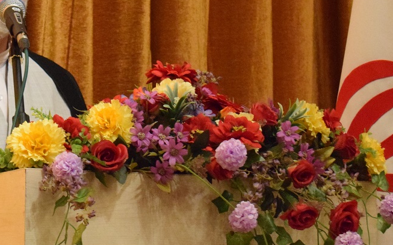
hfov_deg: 16.1
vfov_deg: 10.1
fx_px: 1390
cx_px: 132
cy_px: 49
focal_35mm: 130
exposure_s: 1/50
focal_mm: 55
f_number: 5.6
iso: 6400
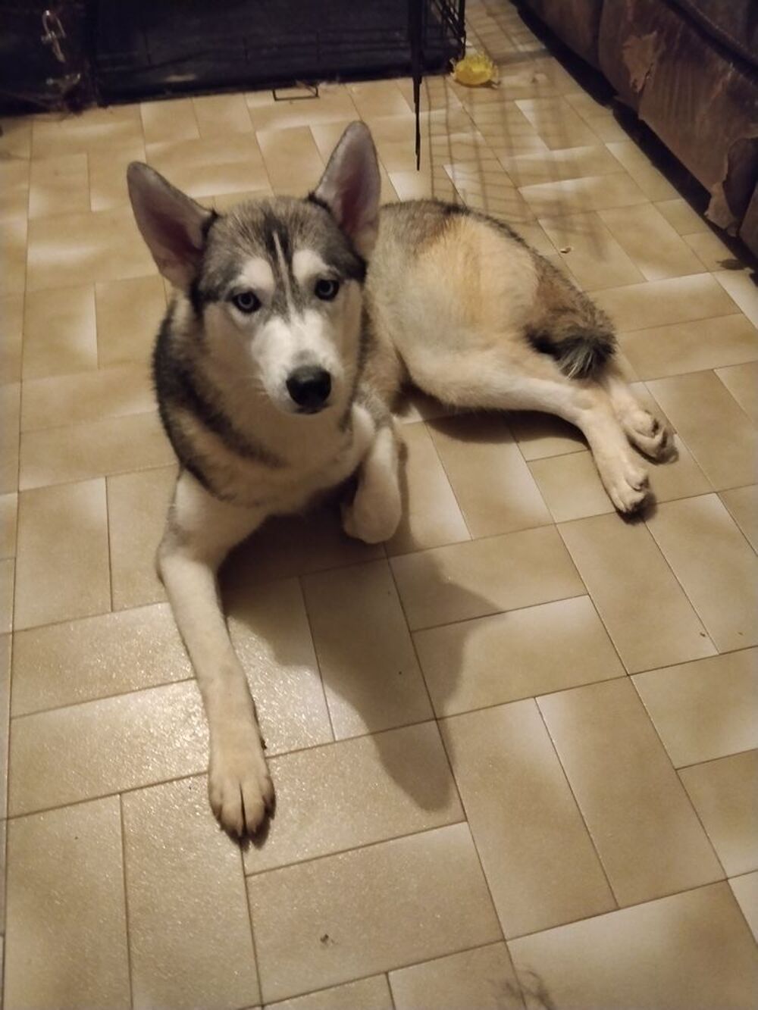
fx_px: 847
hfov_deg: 48.2
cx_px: 379
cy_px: 505
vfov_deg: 61.7
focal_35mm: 29
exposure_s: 1/16.7
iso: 1600
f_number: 1.8
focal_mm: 4.22
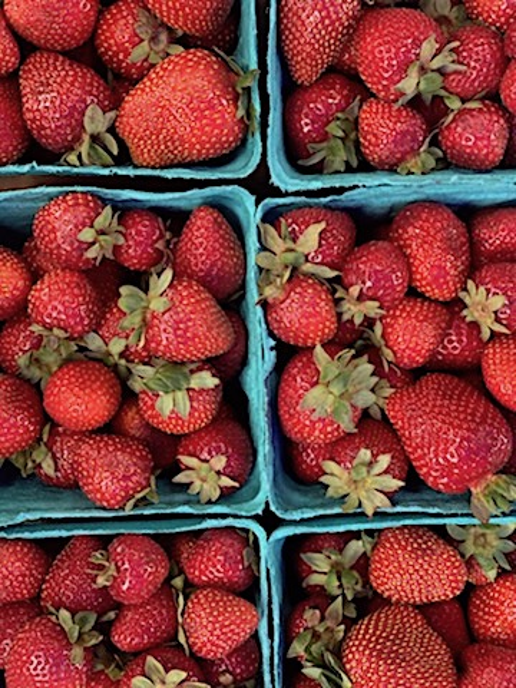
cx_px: 258
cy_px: 344
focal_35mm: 52
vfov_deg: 36.8
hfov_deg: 28.0
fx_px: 1034
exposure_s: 1/122
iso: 125
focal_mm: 6
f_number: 2.4
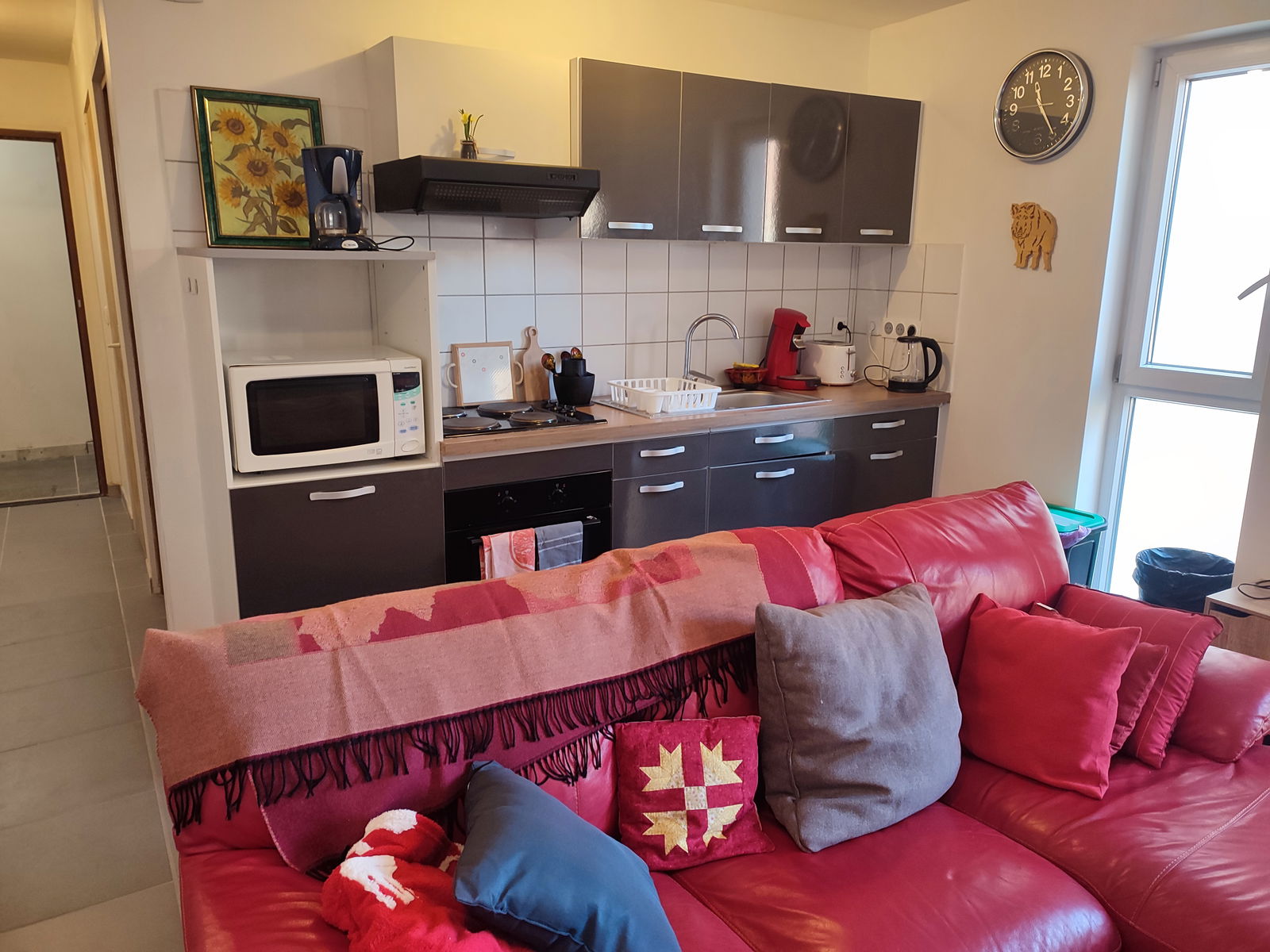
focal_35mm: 25
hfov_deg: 69.4
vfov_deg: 54.9
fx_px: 917
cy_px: 476
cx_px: 635
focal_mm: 6.04
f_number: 1.9
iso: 203
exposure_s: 1/33
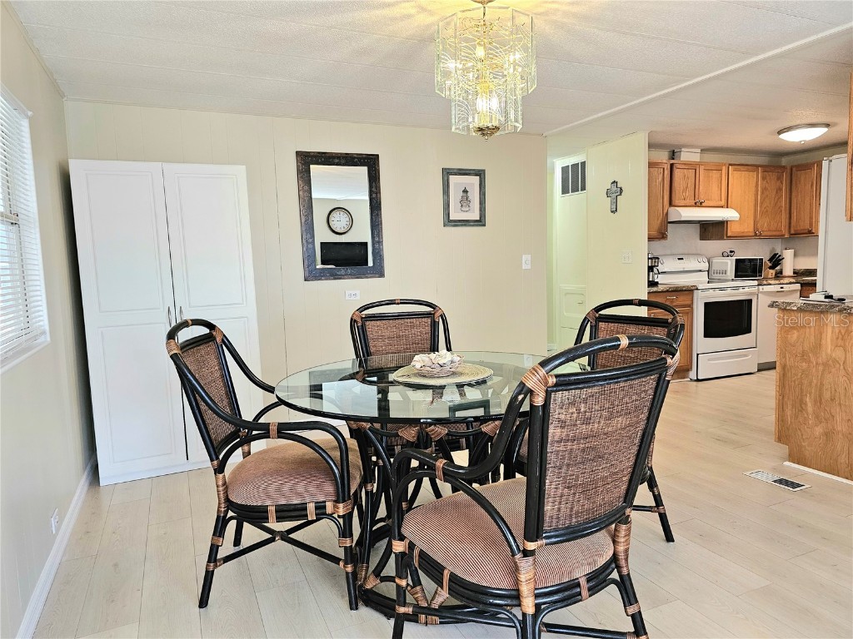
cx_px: 426
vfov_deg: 58.9
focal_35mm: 23
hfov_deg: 73.9
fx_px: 567
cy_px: 320
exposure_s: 1/120
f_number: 1.7
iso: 160
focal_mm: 6.3
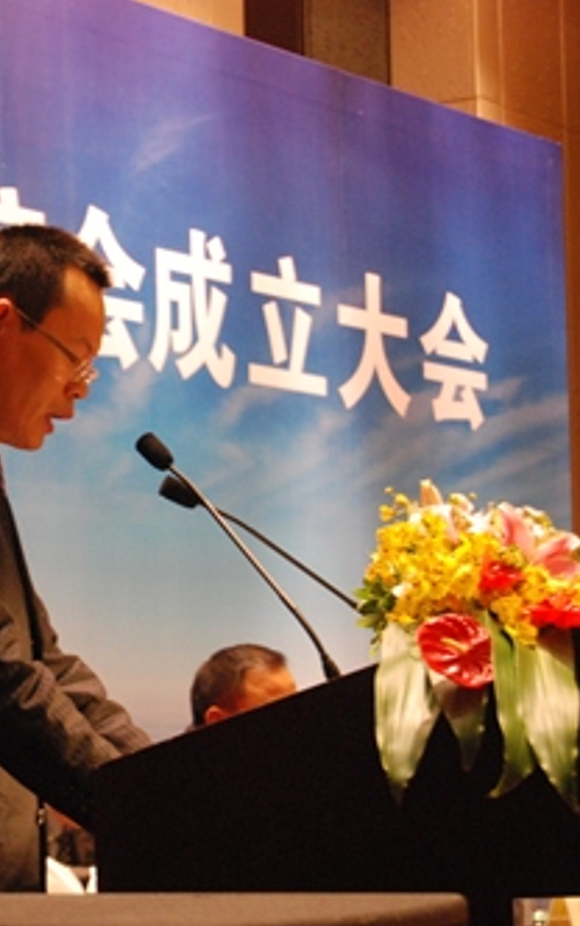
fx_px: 3201
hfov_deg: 10.3
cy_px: 464
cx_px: 64
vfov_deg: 16.5
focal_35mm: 127
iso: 1600
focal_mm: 55
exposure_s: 1/13
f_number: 5.6
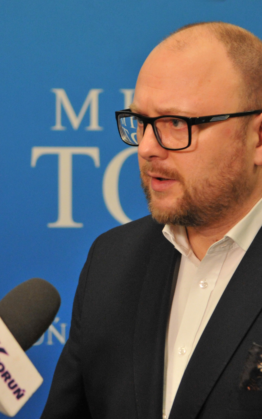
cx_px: 93
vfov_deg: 16.5
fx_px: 1448
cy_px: 210
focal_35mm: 127
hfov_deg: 10.3
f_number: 2.8
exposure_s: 1/100
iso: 1600
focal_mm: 55
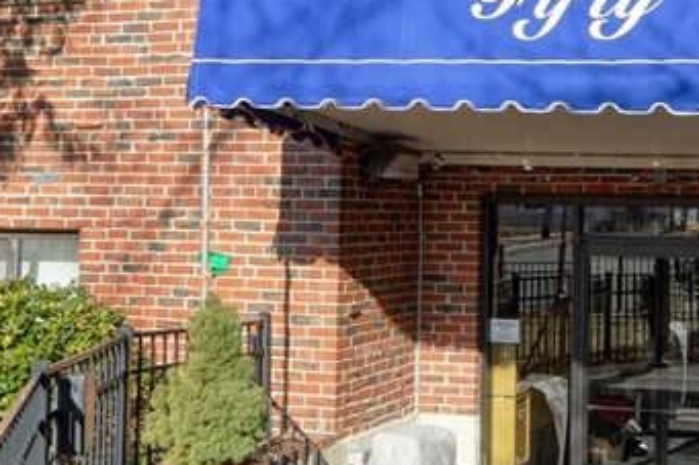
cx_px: 566
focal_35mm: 63
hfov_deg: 31.1
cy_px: 141
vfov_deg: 21.4
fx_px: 1223
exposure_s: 1/250
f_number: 9
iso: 400
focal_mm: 14
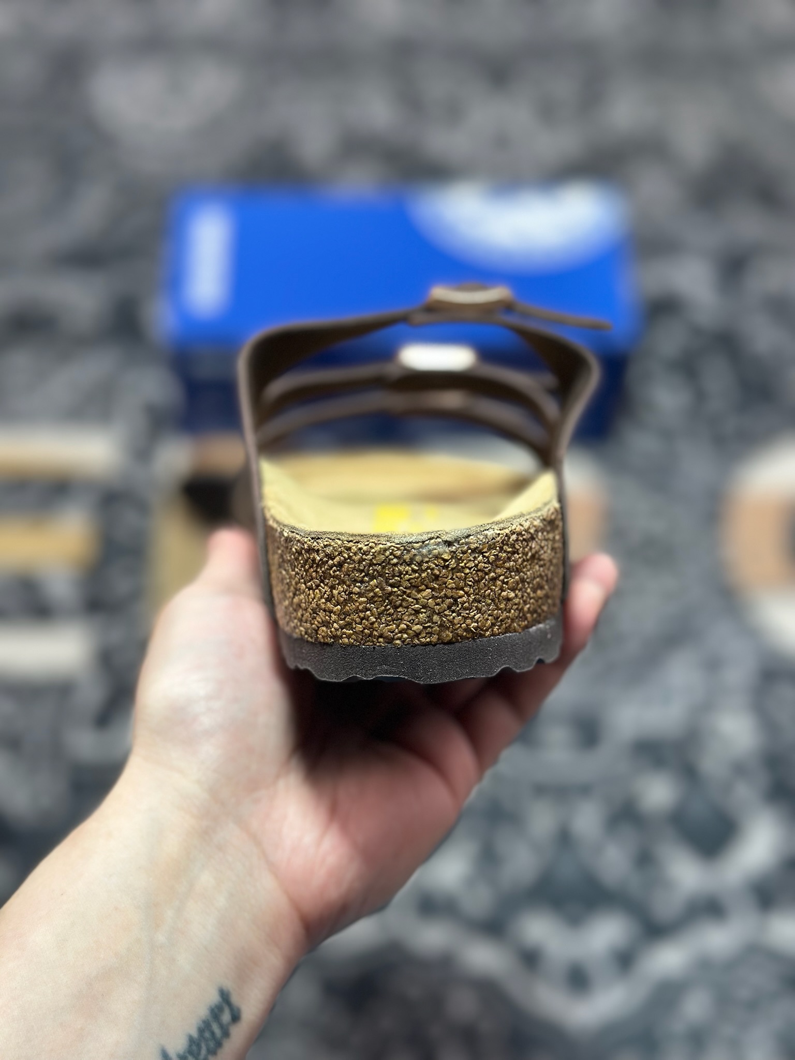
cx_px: 398
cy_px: 530
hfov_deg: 30.3
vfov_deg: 39.7
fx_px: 1470
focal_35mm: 48
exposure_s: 1/254
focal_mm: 6.86
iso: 80
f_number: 1.78
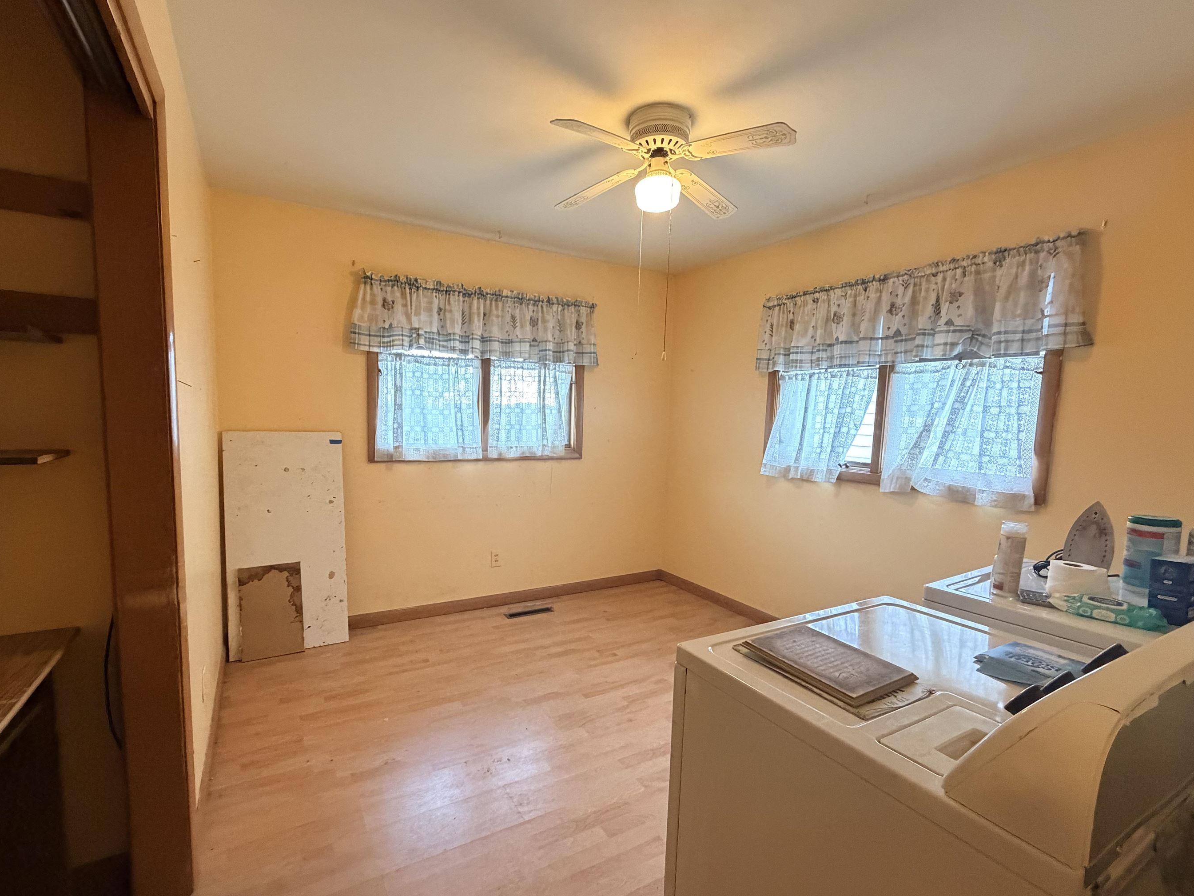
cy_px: 469
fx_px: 552
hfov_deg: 94.5
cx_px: 581
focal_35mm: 16
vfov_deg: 78.1
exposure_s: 1/60
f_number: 2.2
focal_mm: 2.22
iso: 640
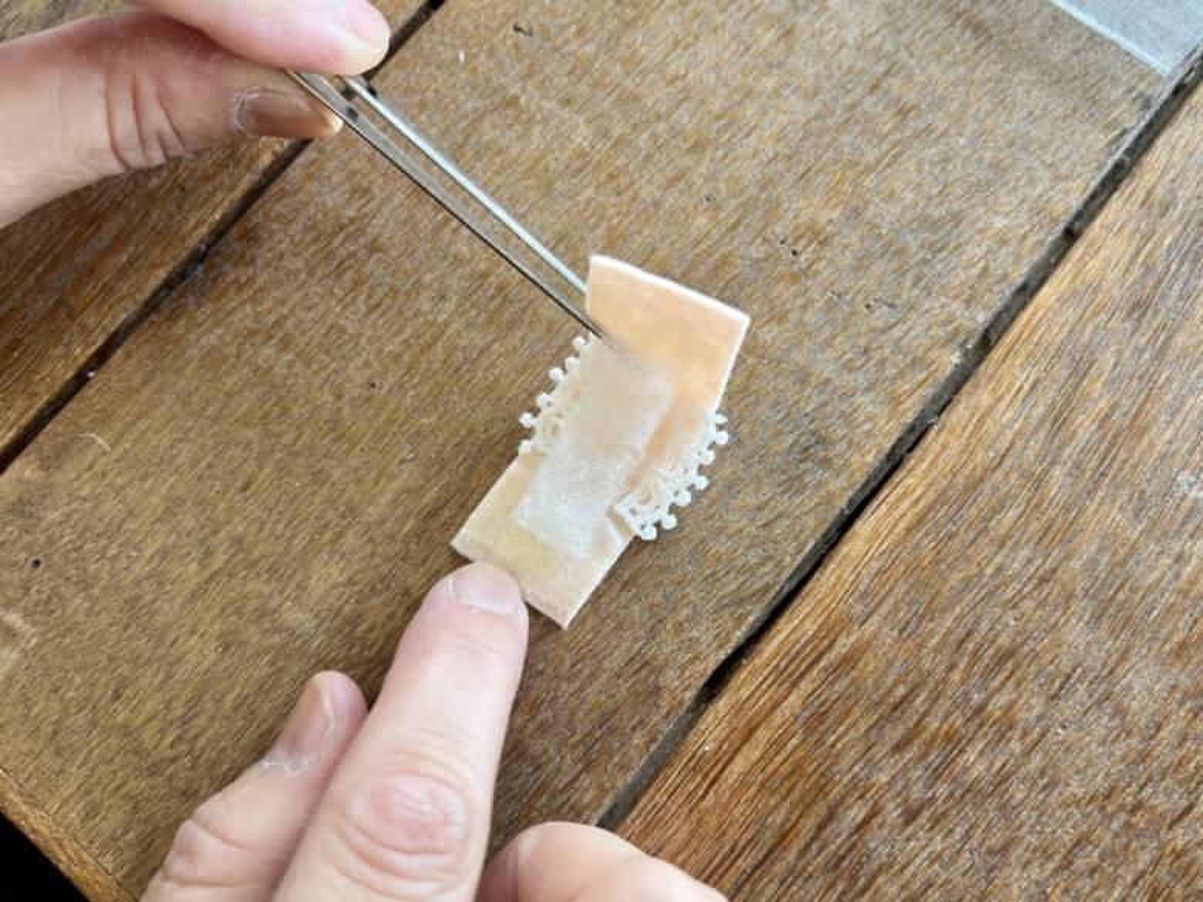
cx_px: 602
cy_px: 451
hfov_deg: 67.3
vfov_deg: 53.1
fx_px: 904
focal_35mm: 26
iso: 40
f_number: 1.5
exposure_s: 1/157
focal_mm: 5.7
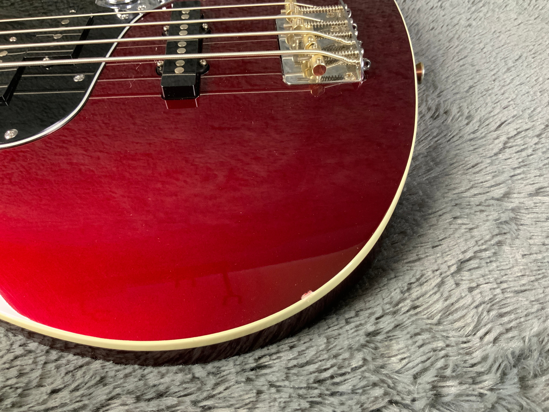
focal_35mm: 29
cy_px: 206
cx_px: 274
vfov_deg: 48.2
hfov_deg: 61.7
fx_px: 460
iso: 320
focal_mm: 3
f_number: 1.8
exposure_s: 1/53
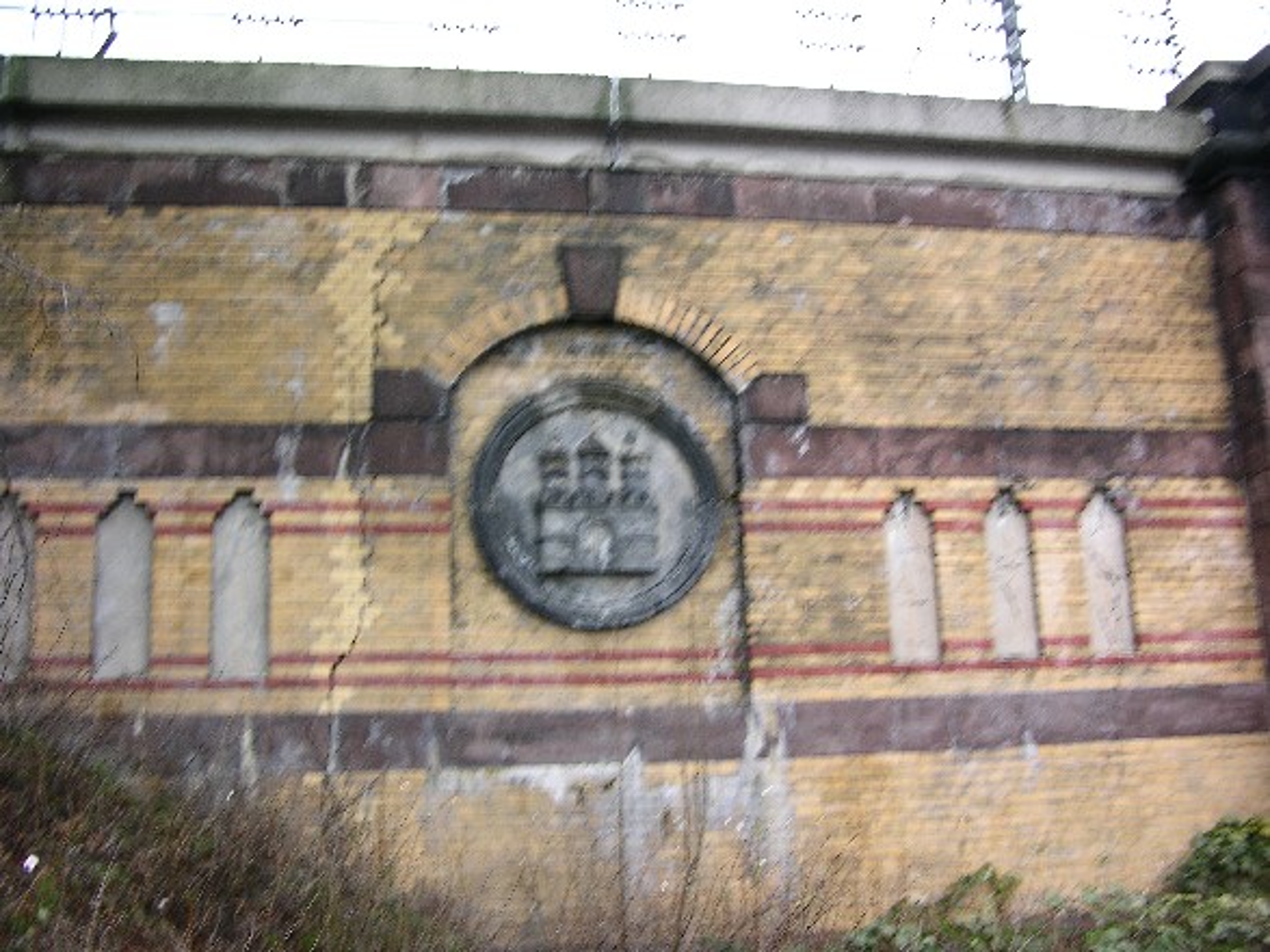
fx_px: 1284
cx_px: 635
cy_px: 476
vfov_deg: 40.7
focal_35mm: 35
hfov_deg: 52.6
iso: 50
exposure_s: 1/18.3
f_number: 2.8
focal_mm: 8.9
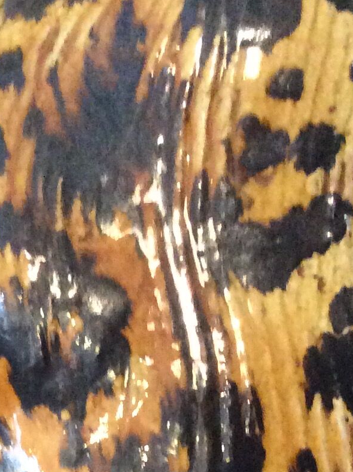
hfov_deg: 13.1
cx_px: -211
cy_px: 602
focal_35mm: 105
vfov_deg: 17.6
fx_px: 1432
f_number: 2.4
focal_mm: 3.3
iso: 320
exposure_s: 1/17
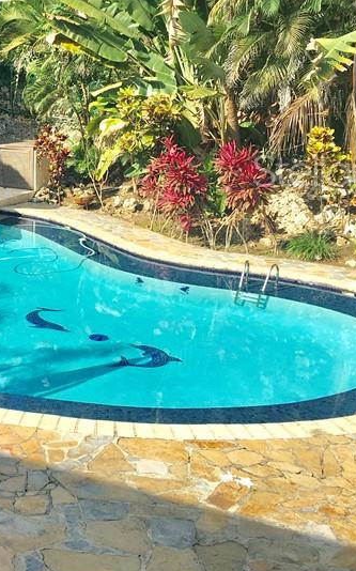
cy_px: 170
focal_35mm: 59
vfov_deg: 34.1
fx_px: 917
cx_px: -93
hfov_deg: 20.3
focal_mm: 4.15
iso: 25
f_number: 2.2
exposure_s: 1/986
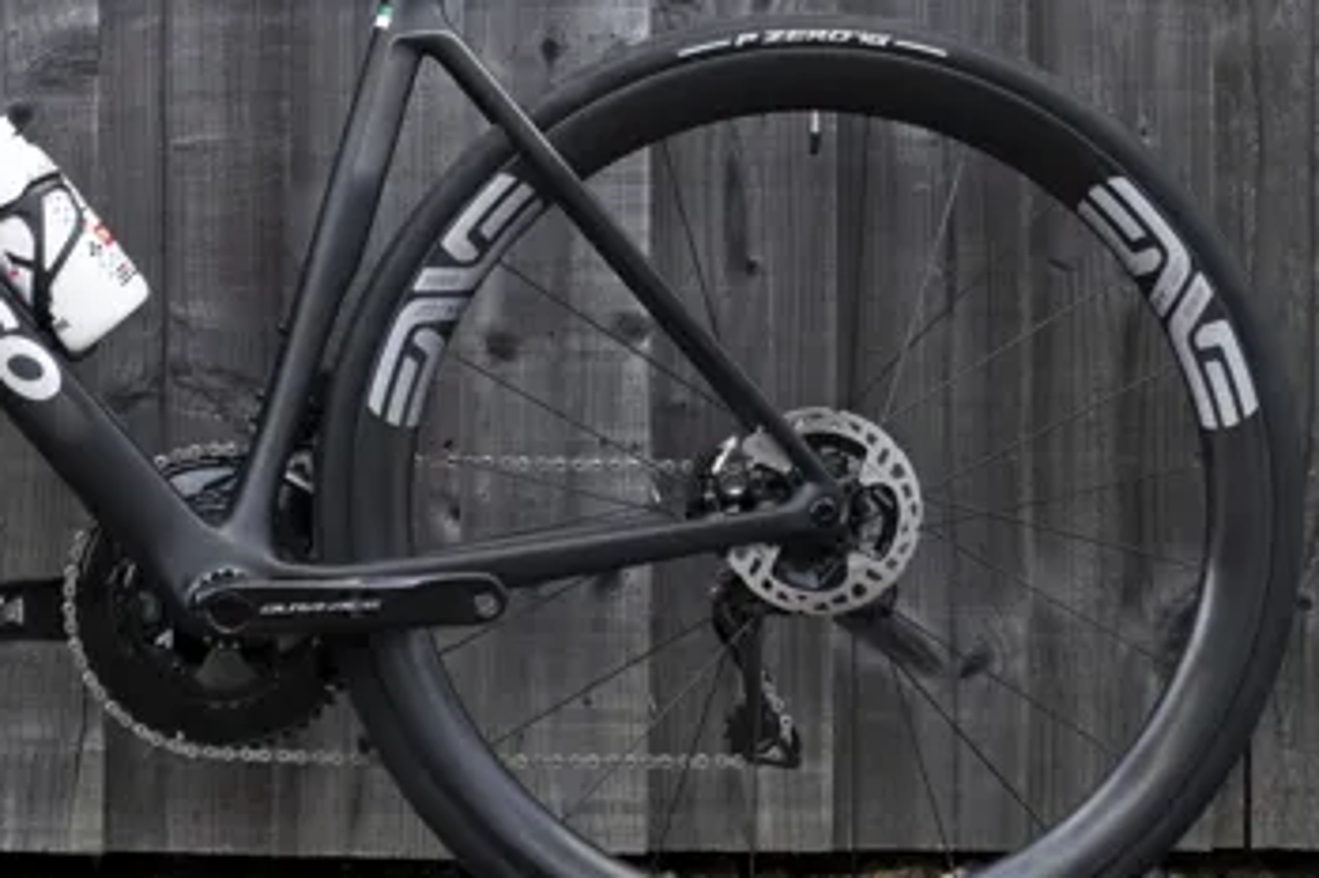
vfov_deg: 6.6
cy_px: 220
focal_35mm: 208
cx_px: 38
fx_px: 7617
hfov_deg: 9.8
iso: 200
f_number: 2.8
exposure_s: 1/400
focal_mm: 61
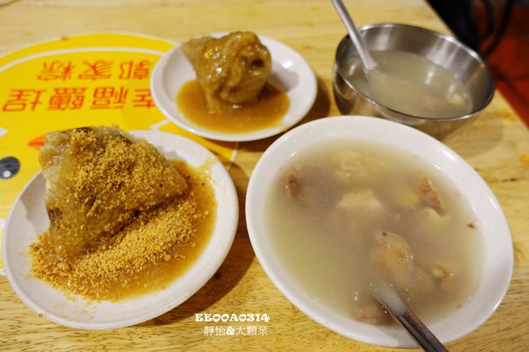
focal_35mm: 24
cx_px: 264
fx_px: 353
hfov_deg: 73.8
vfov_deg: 53.1
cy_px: 176
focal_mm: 8.8
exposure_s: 1/30
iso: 160
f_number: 1.8
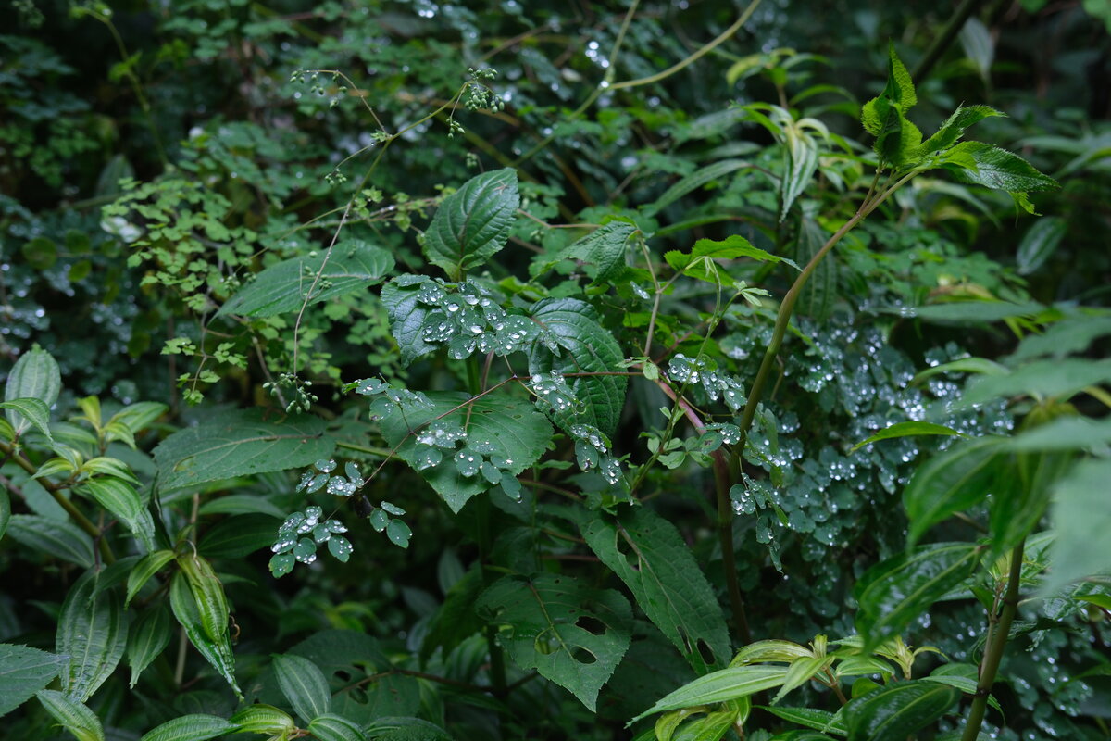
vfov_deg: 25.5
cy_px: 370
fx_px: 1636
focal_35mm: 53
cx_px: 556
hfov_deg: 37.5
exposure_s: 1/500
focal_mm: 35
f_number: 4
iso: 640
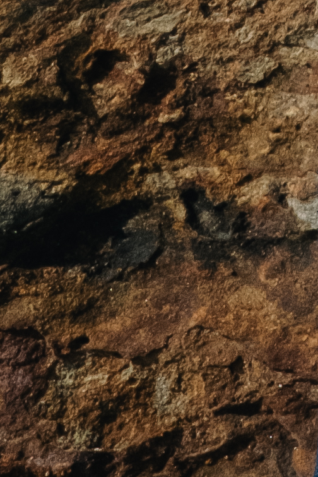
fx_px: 3680
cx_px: 875
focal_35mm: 278
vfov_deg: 6.2
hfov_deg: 4.8
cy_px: -1371
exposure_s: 1/500
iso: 800
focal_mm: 23
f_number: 13
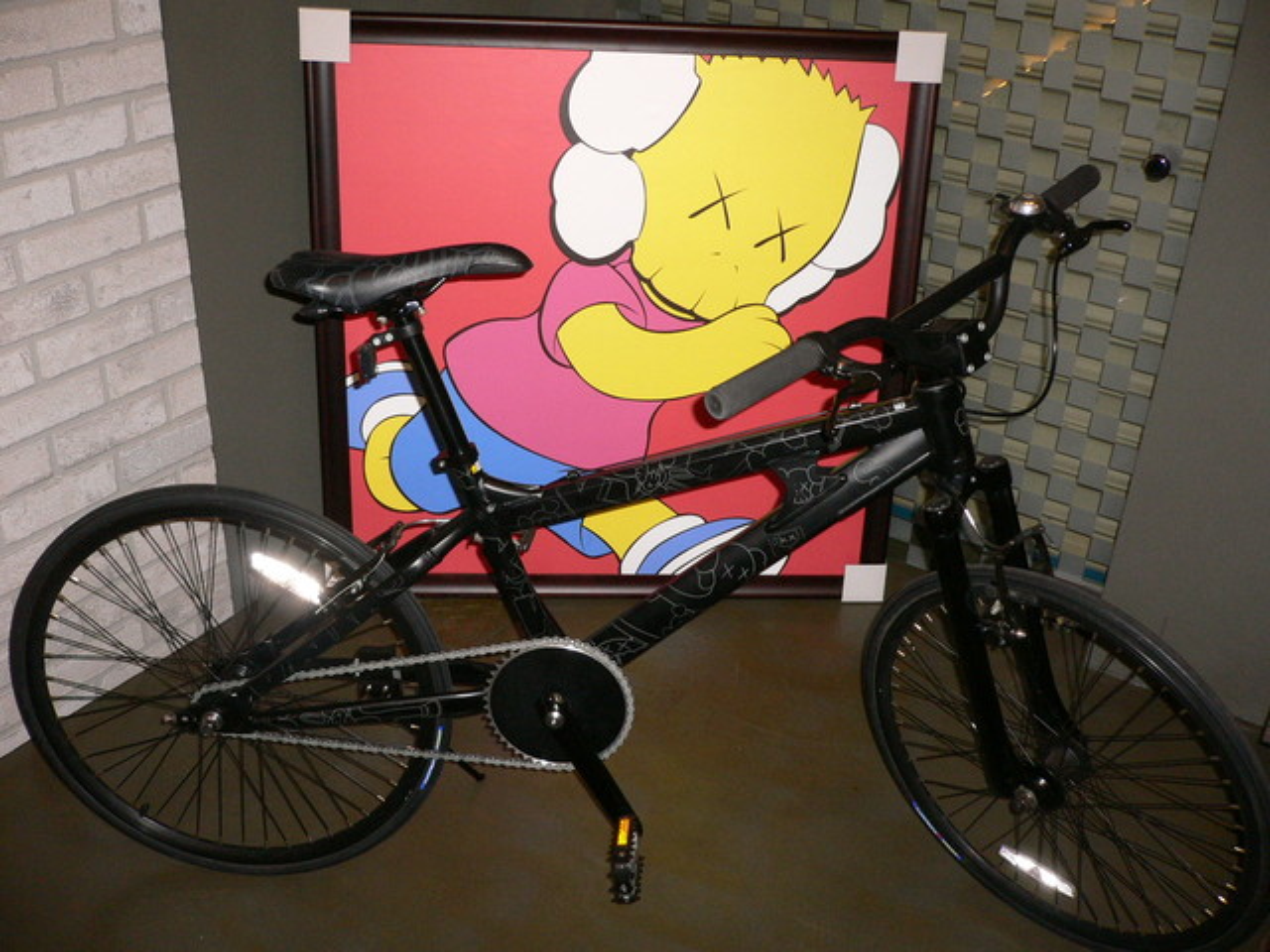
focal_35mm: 35
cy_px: 476
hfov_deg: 52.6
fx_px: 1284
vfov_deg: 40.7
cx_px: 635
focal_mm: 5.8
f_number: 2.8
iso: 200
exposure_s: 1/60
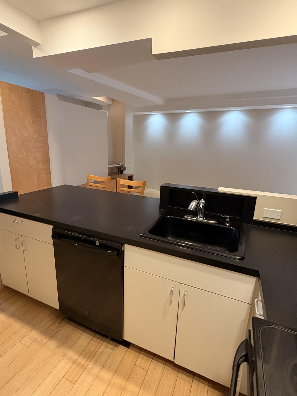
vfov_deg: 87.7
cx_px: 152
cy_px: 194
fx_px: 206
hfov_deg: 71.6
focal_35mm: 18
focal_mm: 2.22
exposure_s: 1/60
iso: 320
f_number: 2.2
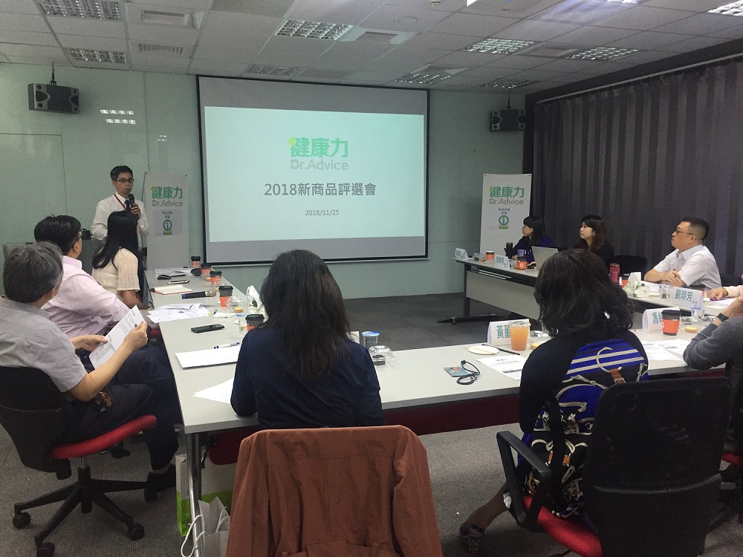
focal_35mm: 29
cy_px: 278
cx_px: 372
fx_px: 622
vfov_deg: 48.2
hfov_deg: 61.7
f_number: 2.2
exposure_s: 1/30
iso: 50
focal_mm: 4.15
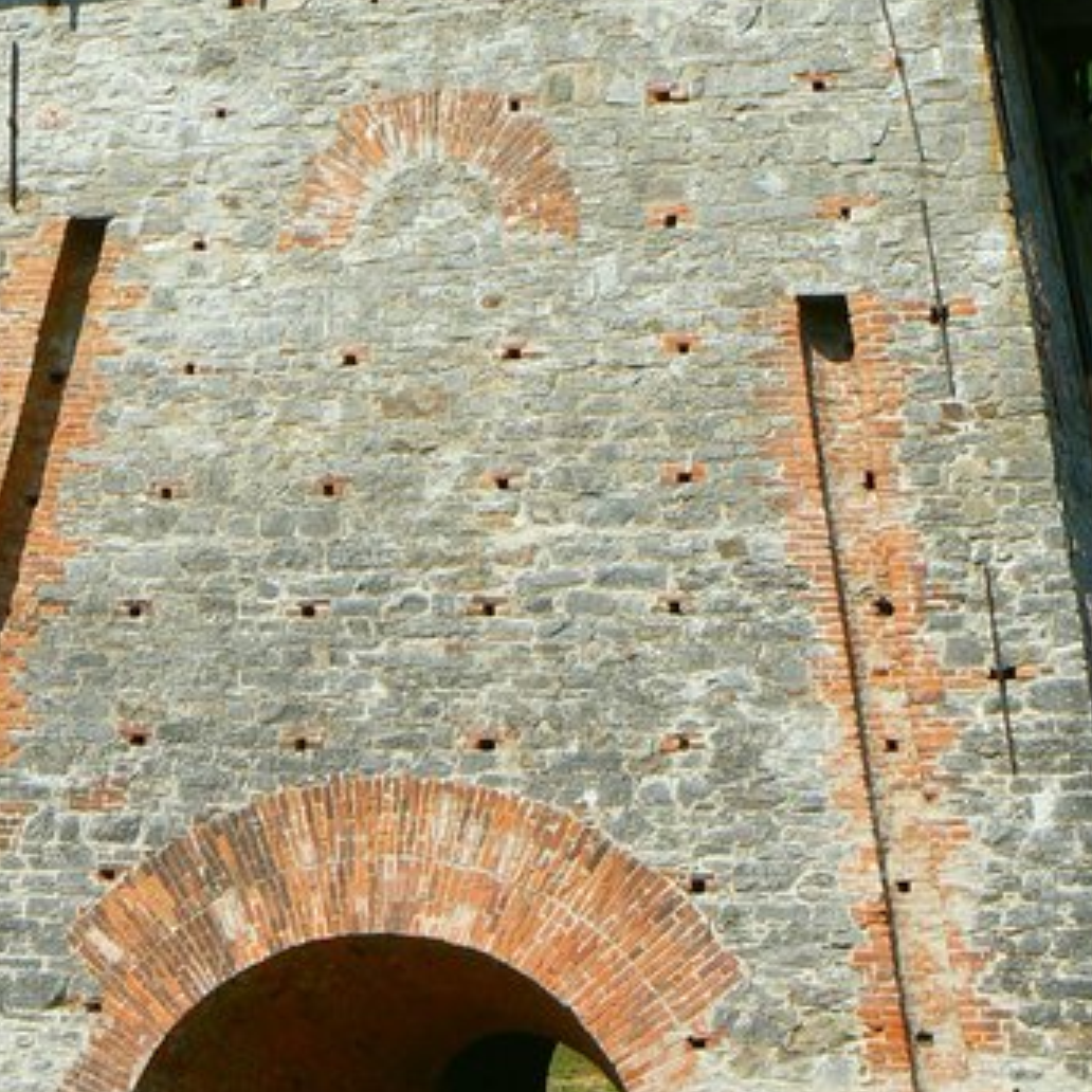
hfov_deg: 21.9
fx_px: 2820
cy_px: 646
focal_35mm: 79
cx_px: 483
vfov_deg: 21.9
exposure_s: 1/500
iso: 80
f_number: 6.3
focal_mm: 6
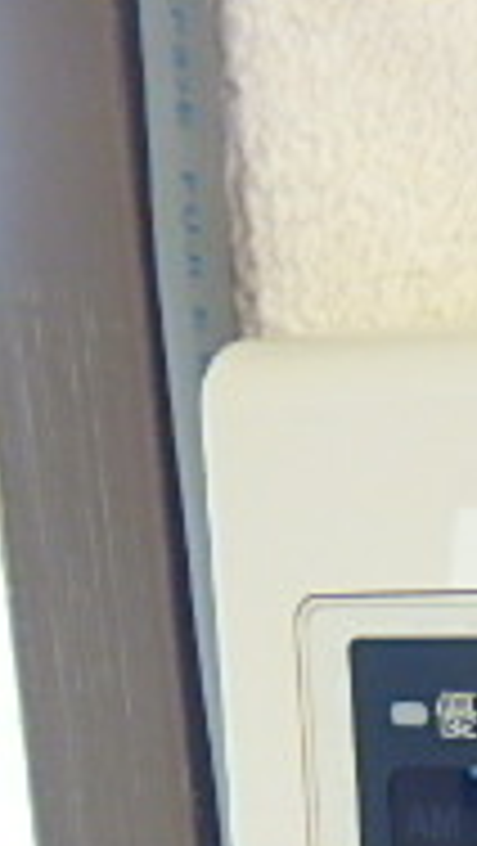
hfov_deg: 13.8
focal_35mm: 78
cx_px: 855
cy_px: 1048
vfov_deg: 24.3
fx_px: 1751
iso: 250
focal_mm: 3.7
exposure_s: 1/30
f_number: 3.5
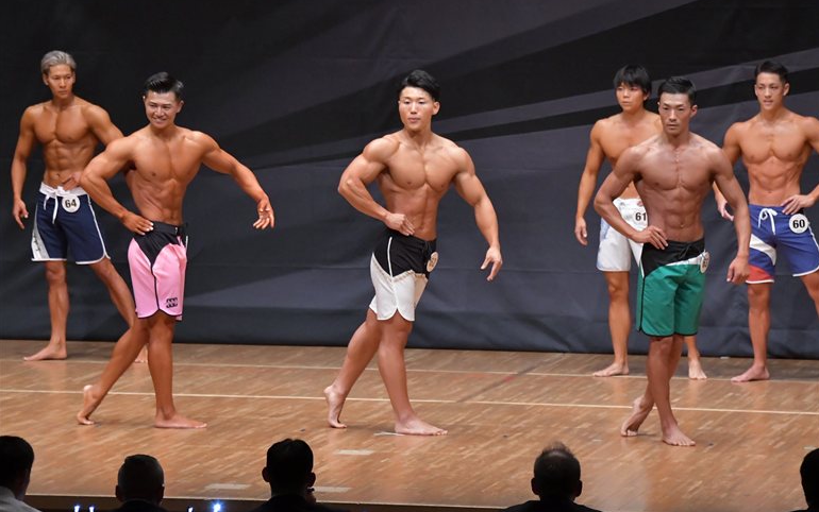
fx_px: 4622
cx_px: 411
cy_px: 243
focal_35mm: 207
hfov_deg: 10.1
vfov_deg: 6.3
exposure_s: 1/400
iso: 6400
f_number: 5.6
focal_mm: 135
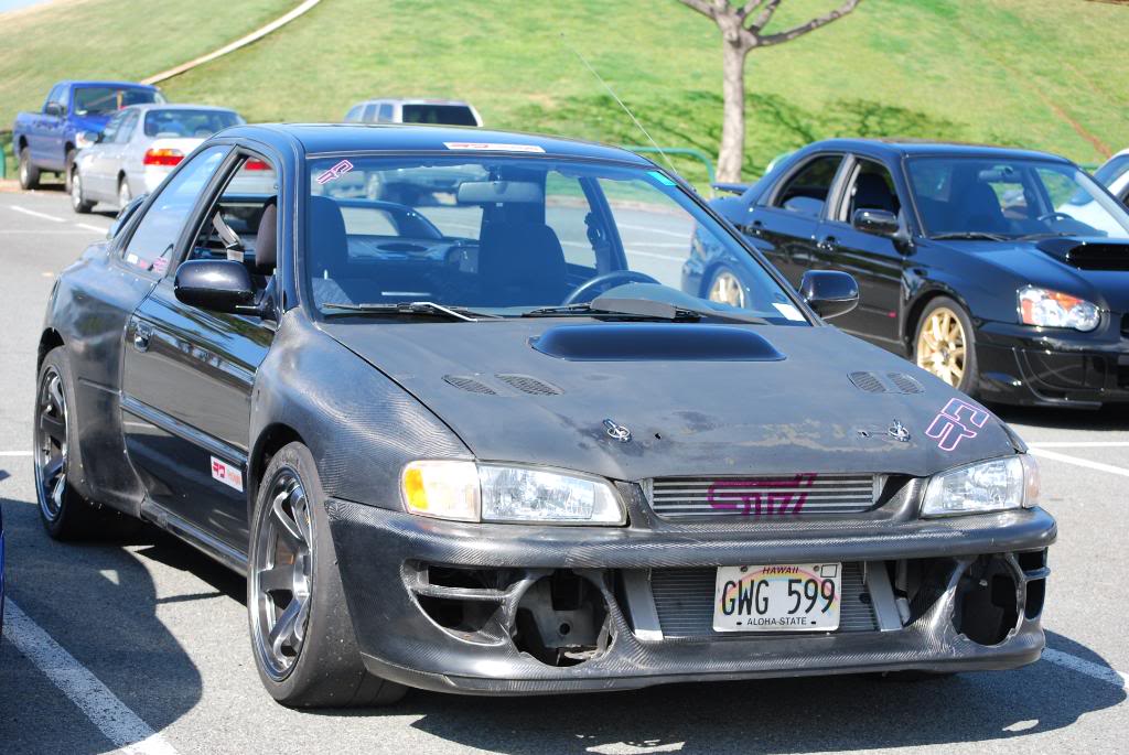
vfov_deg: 16.6
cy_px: 378
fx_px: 2590
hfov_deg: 24.6
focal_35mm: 82
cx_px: 564
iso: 100
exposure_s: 1/160
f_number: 6.3
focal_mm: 55
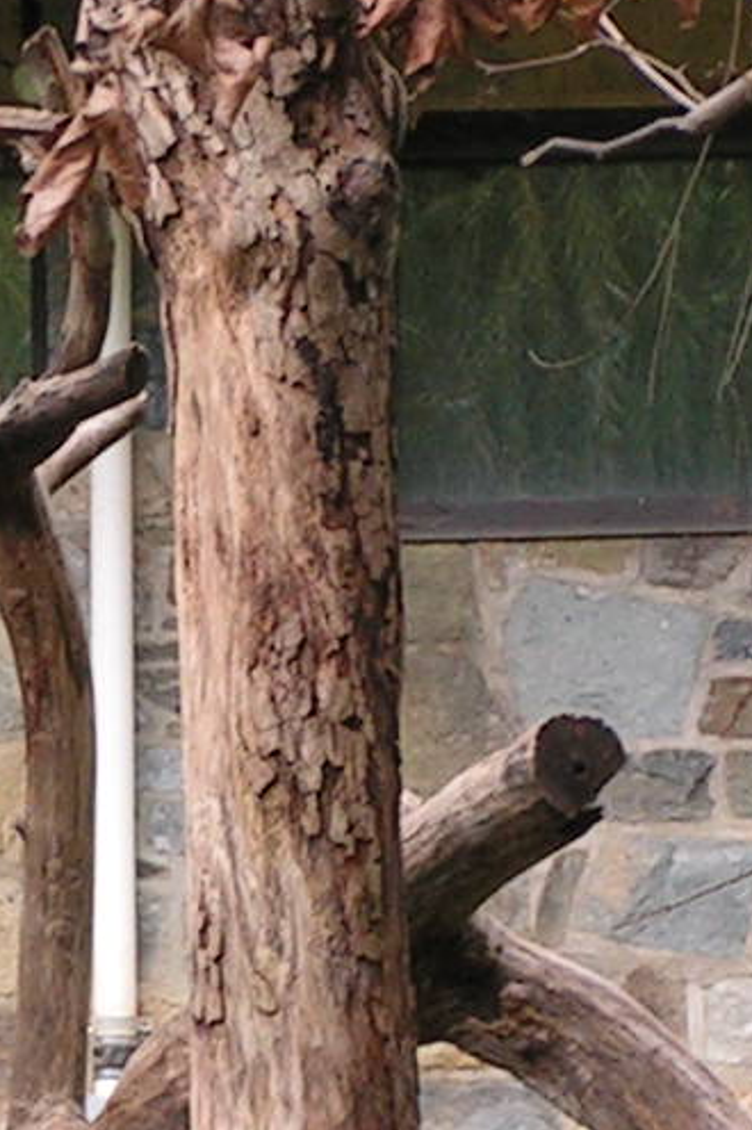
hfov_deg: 2.3
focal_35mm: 596
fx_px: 18699
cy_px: 1032
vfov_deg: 3.5
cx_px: -786
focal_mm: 20.8
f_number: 3.5
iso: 50
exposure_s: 1/100
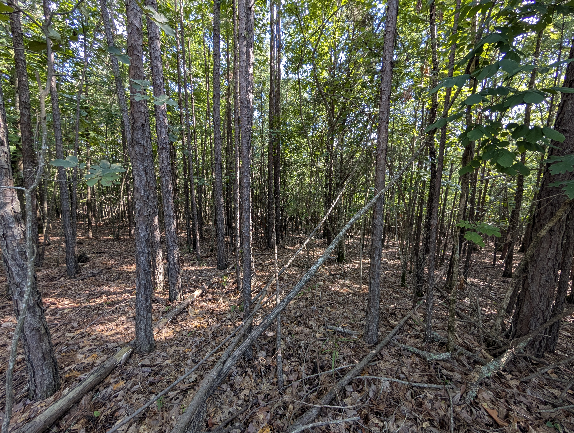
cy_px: 216
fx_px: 199
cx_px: 287
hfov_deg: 110.5
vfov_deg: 94.6
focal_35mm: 12
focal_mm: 2.02
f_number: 1.7
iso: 47
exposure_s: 1/112
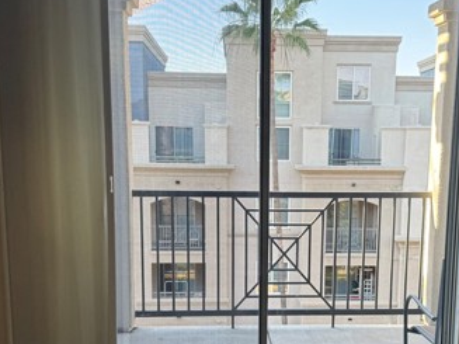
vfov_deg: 30.5
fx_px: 623
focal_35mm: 47
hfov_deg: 40.2
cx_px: 278
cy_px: 240
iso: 64
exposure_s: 1/159
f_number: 1.78
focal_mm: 6.76
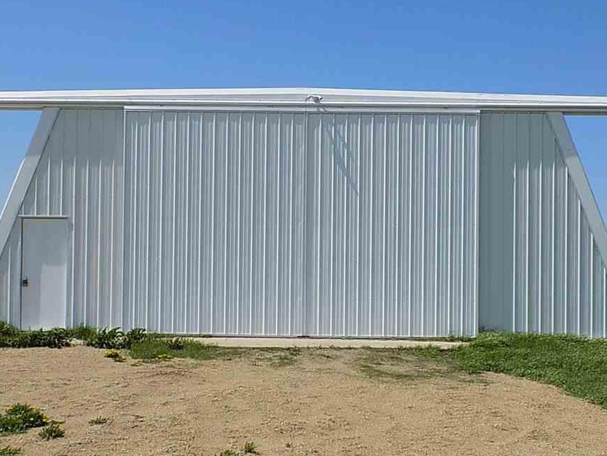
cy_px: 290
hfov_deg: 34.9
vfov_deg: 26.5
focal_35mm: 55
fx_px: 965
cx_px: 301
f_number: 3.5
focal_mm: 6.6
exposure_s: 1/1250
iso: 80
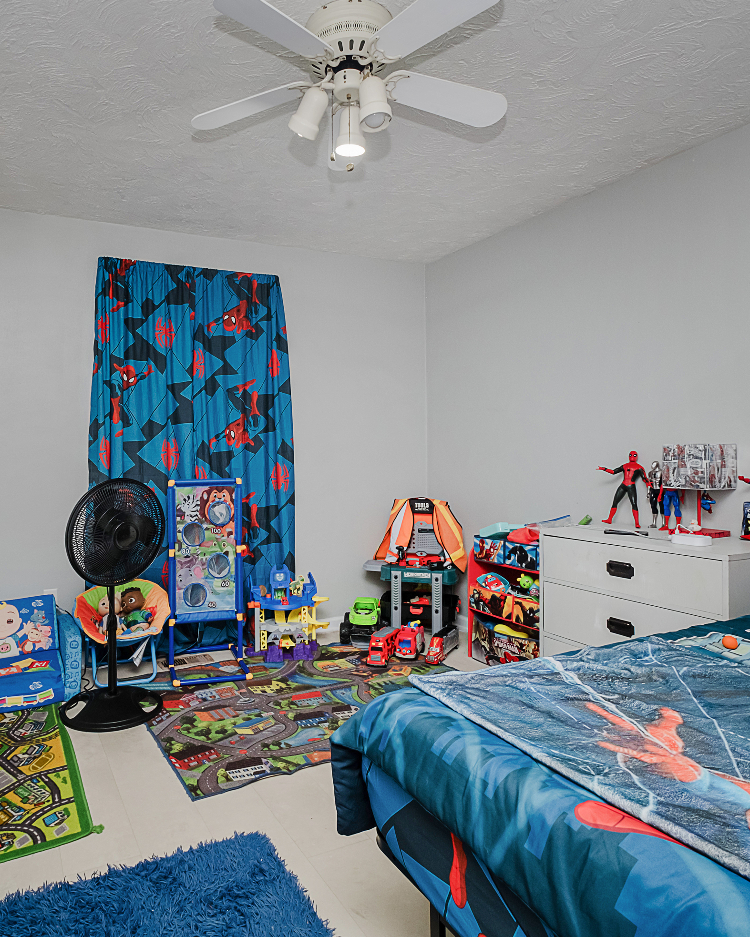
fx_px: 610
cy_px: 450
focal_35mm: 22
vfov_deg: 75.0
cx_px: 276
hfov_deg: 62.2
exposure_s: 1/50
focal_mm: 10
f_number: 4
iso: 500
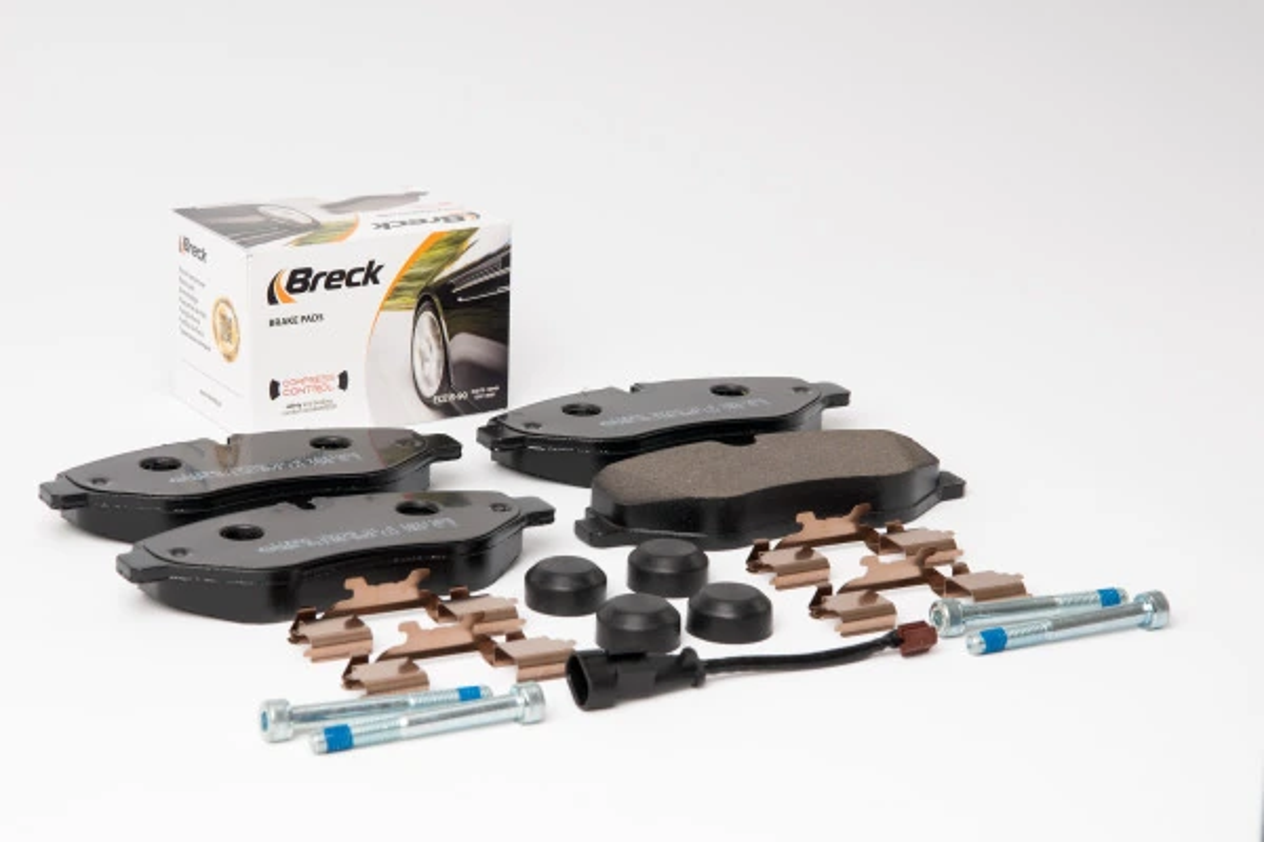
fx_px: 3160
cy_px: 421
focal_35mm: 90
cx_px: 632
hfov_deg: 22.6
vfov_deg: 15.2
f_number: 11
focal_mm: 60
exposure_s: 1/200
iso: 100
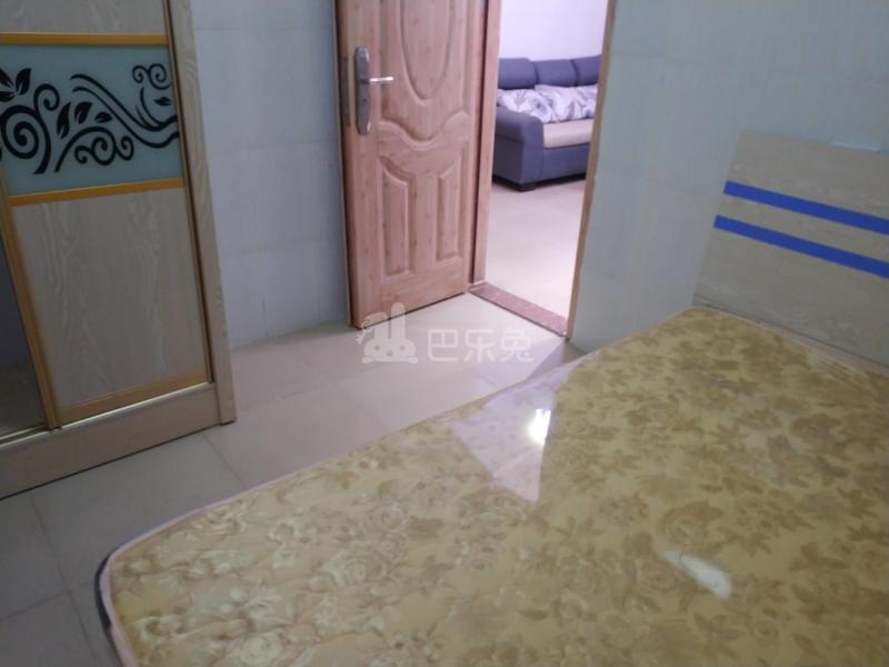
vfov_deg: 44.2
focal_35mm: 32
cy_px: 334
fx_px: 822
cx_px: 444
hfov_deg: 56.8
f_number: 2
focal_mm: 4.5
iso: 444
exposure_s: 1/25
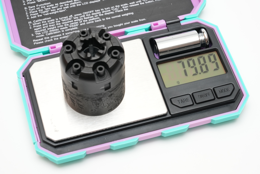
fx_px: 686
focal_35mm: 95
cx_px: 130
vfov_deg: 14.4
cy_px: 87
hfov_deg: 21.5
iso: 1250
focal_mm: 95
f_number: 18
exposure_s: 1/60
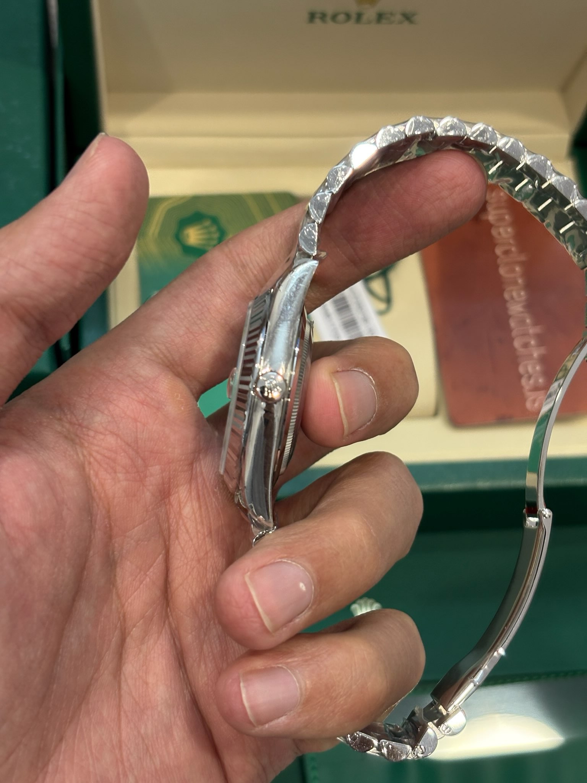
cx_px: 294
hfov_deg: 28.0
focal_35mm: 52
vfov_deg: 36.8
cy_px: 392
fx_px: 1176
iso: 80
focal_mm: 5.96
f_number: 1.6
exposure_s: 1/50
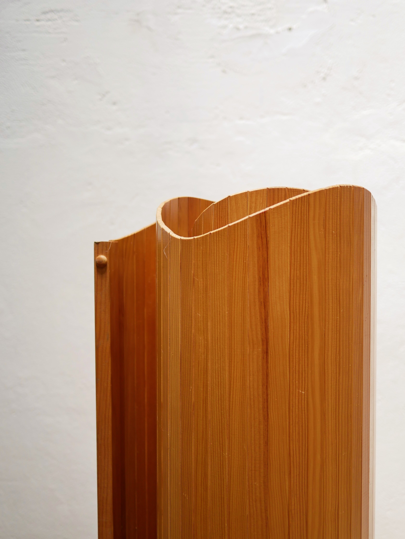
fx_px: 623
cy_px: 270
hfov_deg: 36.0
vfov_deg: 46.8
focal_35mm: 40
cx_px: 202
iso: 250
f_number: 1.7
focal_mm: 20
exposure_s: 1/60
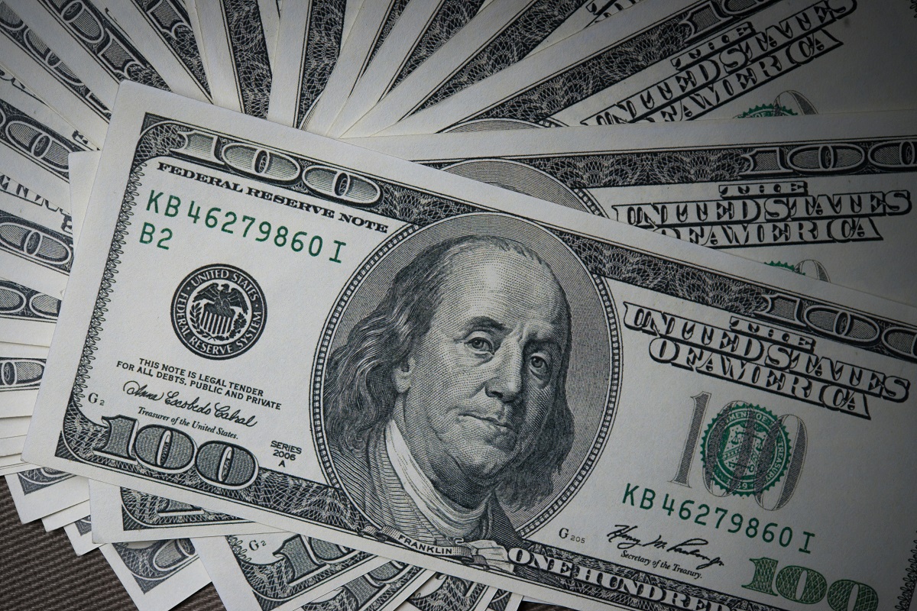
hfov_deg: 33.4
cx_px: 458
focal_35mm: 60
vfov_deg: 22.6
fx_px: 1528
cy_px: 306
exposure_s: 1/100
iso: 200
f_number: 9
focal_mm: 60
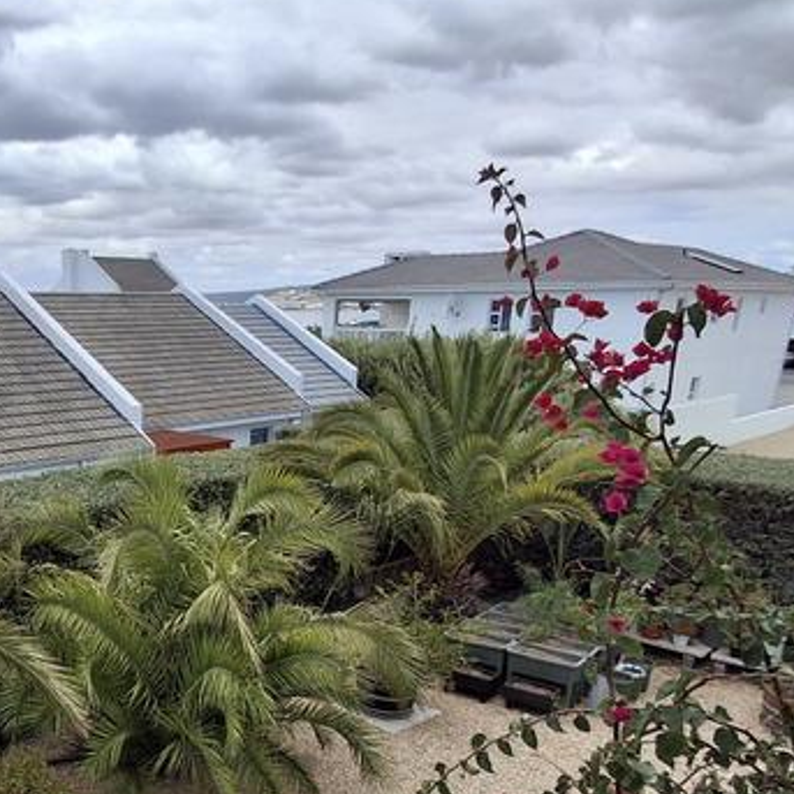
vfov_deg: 48.0
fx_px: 856
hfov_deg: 45.6
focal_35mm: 33
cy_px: 588
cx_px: 97
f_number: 2.2
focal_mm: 1.64
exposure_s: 1/2347
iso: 40
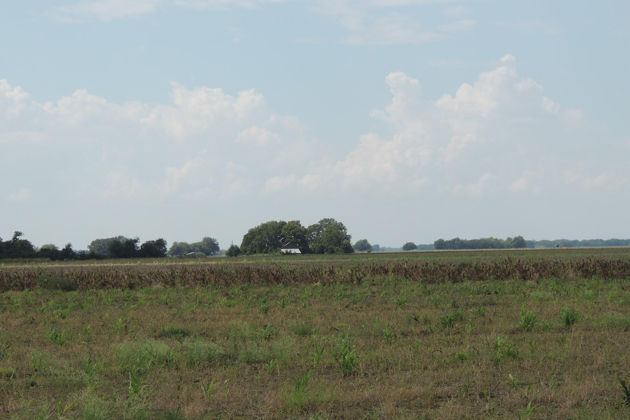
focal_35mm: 125
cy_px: 227
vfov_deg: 11.0
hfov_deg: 16.4
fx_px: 2187
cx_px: 315
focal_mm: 21.4
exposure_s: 1/800
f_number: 4.2
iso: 100
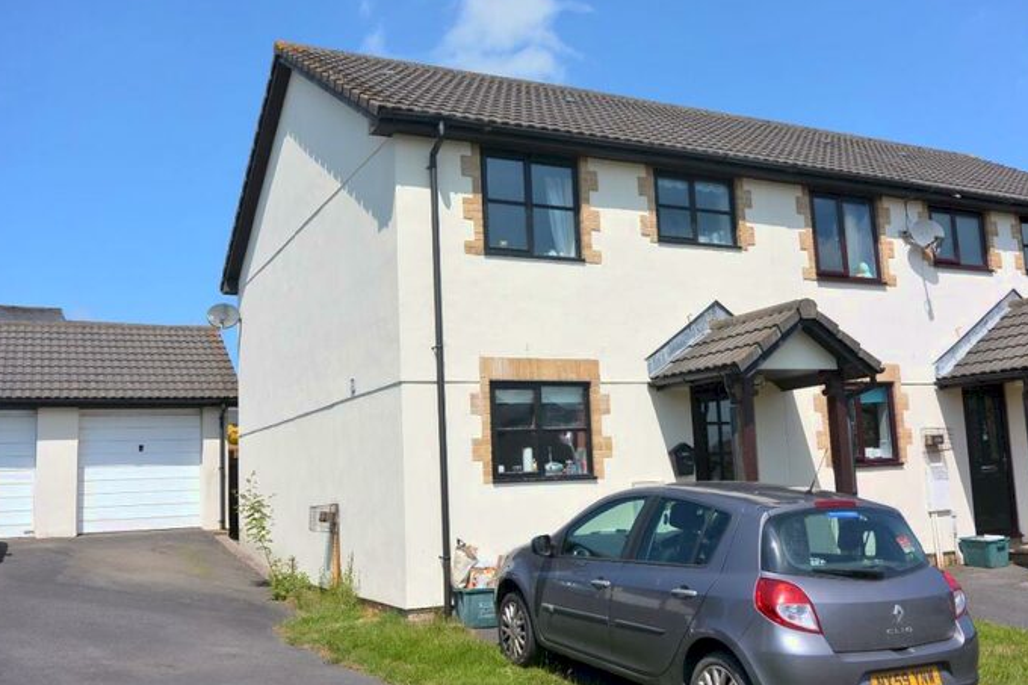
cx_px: 511
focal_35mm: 35
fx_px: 999
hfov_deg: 54.4
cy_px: 339
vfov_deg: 37.8
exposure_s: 1/800
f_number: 5
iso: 160
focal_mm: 12.7
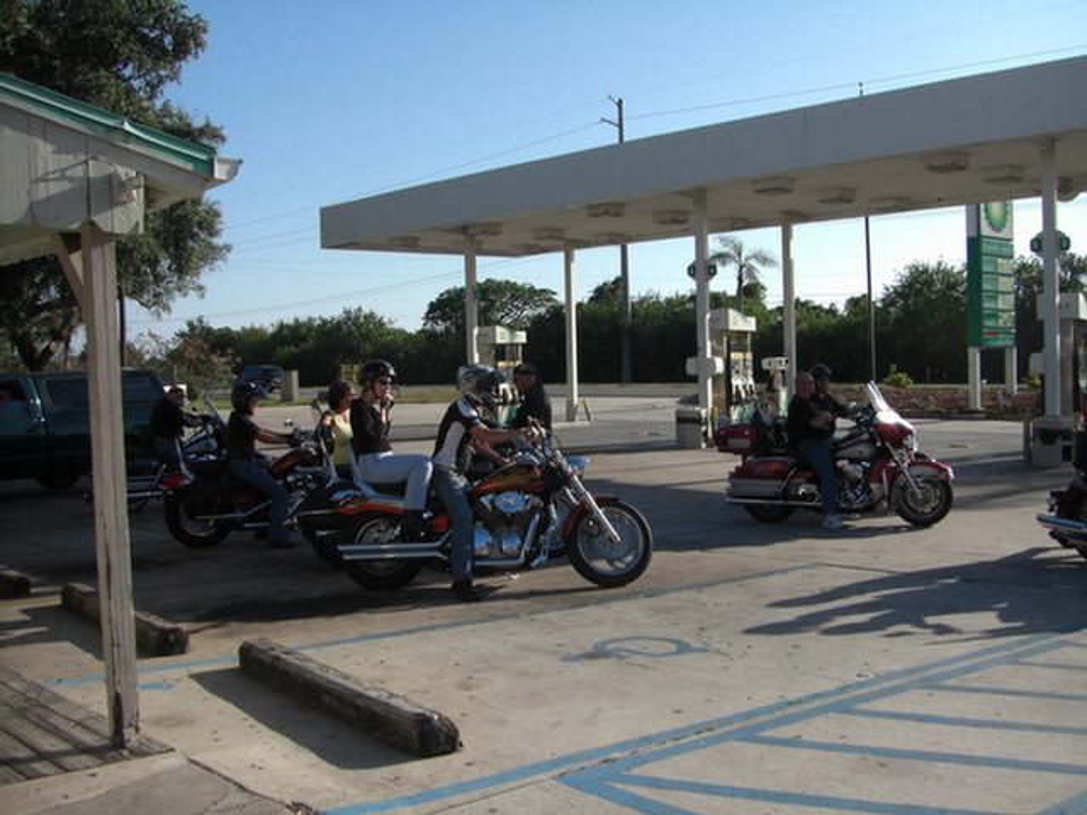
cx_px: 544
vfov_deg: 37.7
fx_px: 1193
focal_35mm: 38
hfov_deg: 49.0
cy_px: 408
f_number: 4.6
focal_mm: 6.3
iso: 64
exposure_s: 1/320
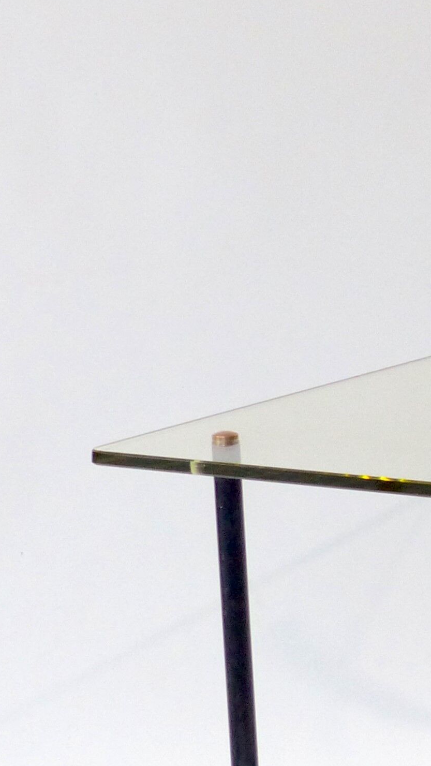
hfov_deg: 10.3
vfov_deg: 18.8
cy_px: 578
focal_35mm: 113
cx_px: 683
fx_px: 2295
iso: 400
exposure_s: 1/40
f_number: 2.8
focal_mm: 7.6
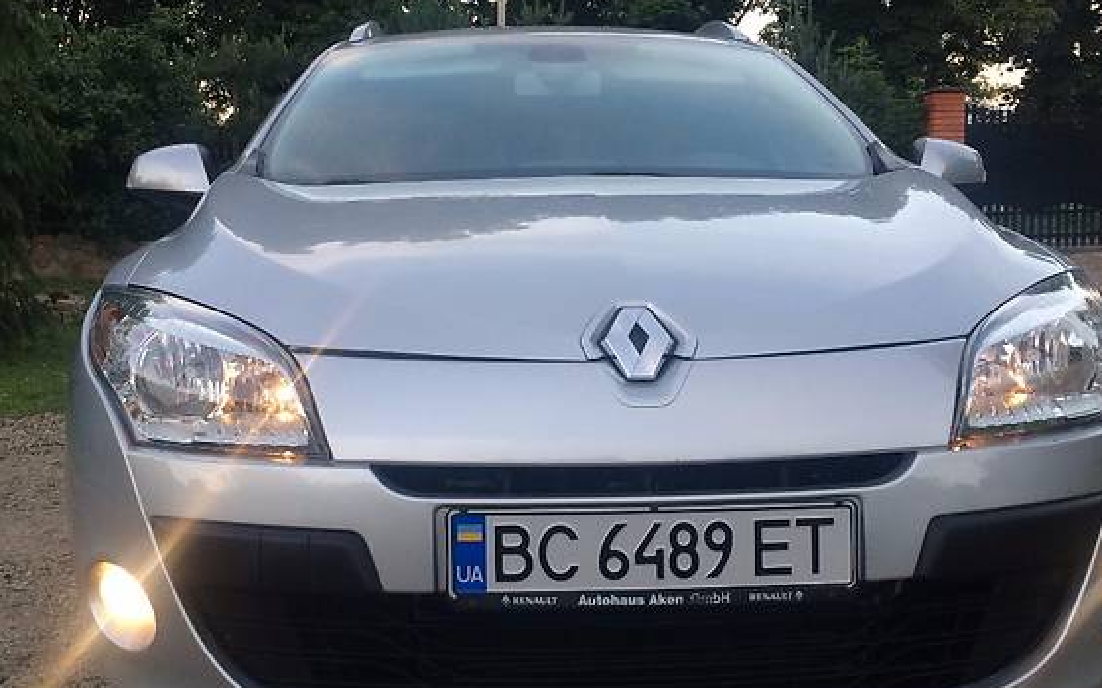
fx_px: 1321
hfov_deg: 45.3
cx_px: 564
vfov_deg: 29.2
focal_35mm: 44
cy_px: 384
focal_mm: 4.2
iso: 64
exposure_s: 1/100
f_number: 2.2
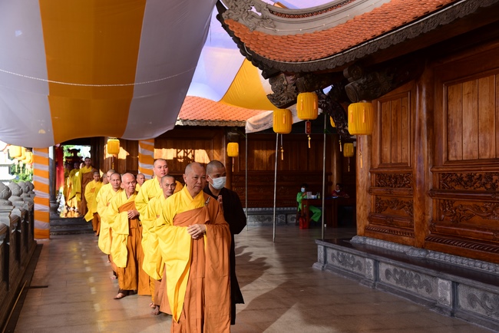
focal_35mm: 46
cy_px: 166
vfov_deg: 29.3
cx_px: 250
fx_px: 638
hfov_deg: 42.7
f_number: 5.6
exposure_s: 1/320
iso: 320
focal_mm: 46
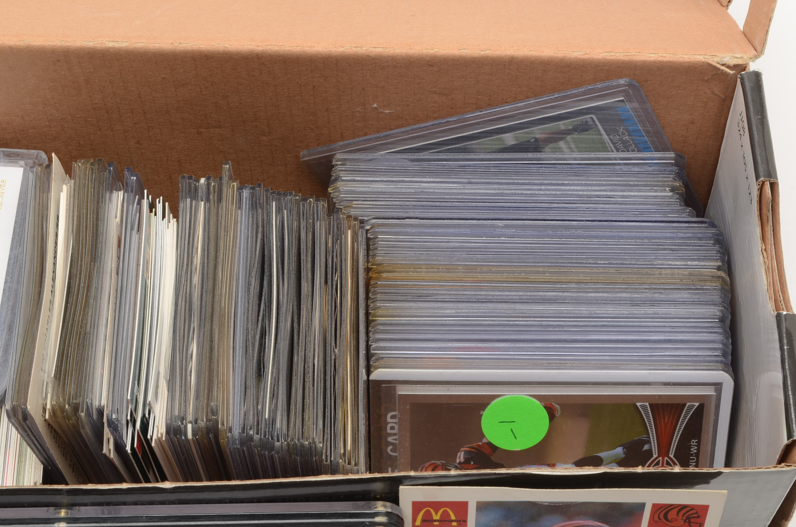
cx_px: 398
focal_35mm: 82
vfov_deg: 16.5
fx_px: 1820
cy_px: 264
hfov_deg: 24.7
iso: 100
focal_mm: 55
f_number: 22
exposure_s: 1/160
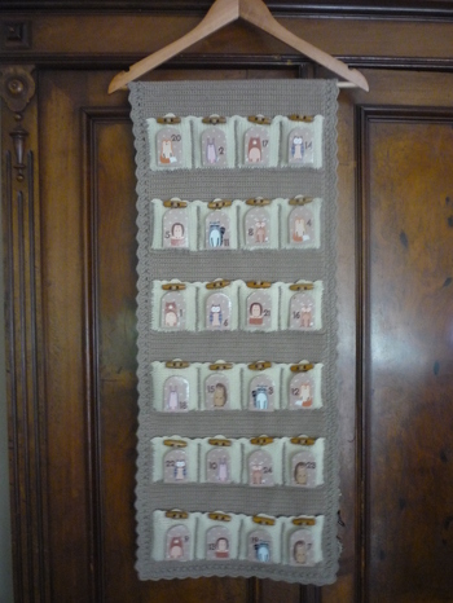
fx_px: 558
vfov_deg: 56.8
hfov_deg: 44.2
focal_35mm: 32
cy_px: 302
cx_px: 226
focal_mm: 5.2
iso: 400
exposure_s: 1/5
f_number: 3.3
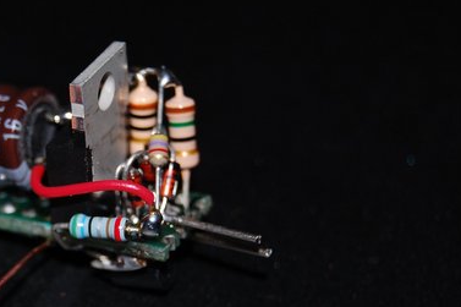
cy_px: 173
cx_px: 83
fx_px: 1957
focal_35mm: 153
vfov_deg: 9.0
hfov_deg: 13.4
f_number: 5.6
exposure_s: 1/125
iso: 200
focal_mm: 55
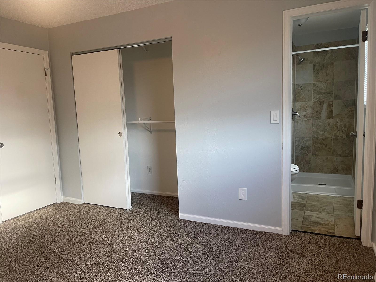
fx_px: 272
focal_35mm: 25
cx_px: 188
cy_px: 141
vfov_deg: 54.9
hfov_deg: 69.4
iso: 125
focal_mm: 5.1
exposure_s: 1/60
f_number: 1.6
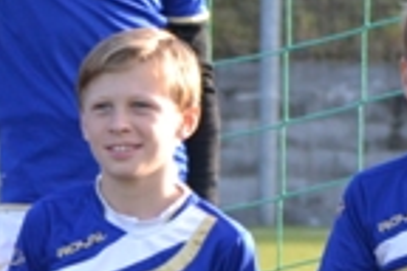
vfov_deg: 2.3
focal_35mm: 588
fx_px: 6642
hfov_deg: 3.5
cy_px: 162
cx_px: -531
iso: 500
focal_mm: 55
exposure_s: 1/500
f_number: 4
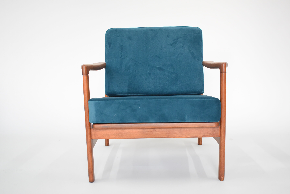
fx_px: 355
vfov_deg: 30.6
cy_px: 95
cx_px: 147
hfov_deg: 44.5
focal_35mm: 44
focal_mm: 28
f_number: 4.2
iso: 1800
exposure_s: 1/60
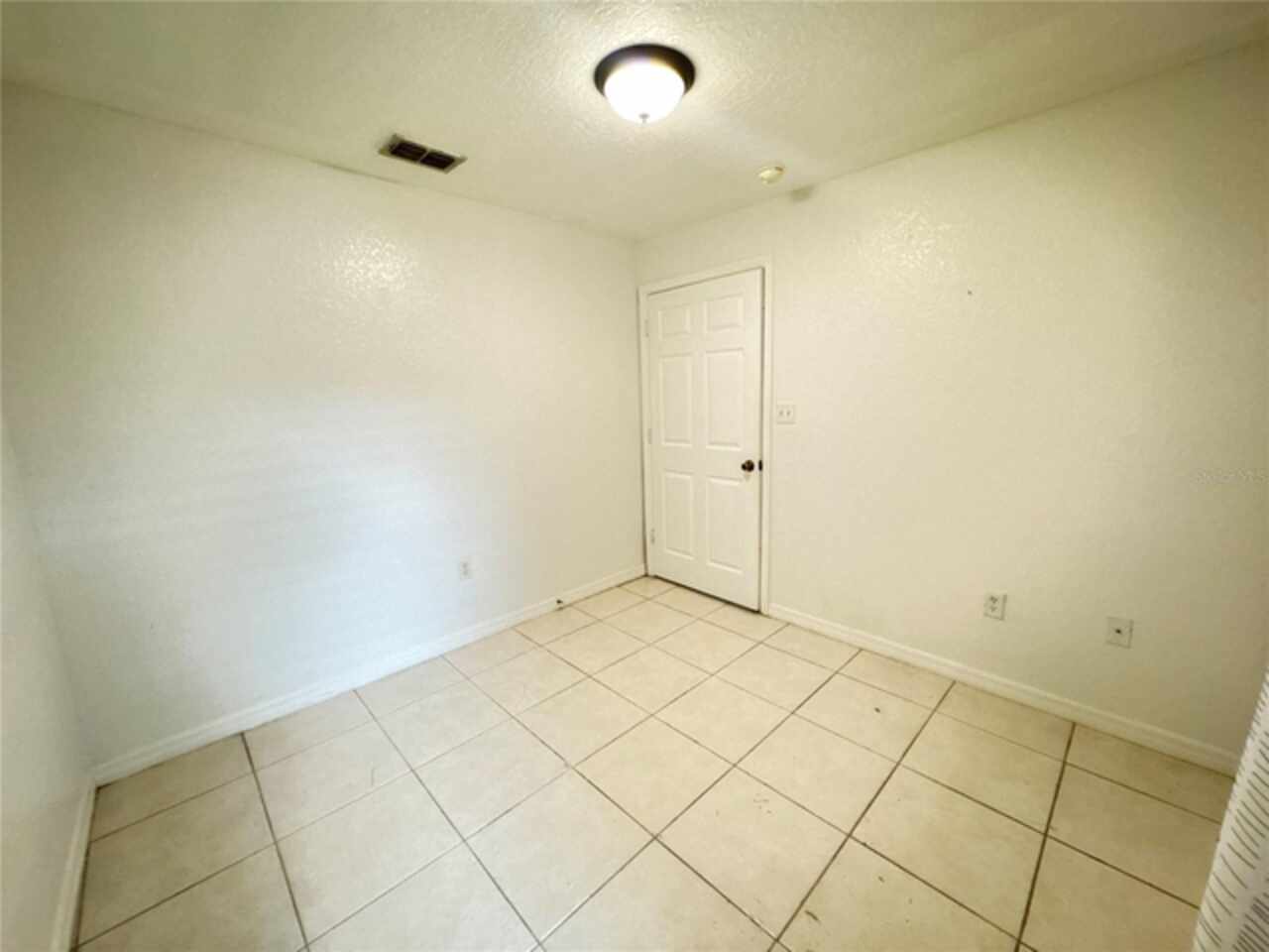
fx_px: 513
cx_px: 634
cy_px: 476
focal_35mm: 14
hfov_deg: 102.1
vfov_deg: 85.7
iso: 500
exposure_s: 1/60
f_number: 2.2
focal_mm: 2.22
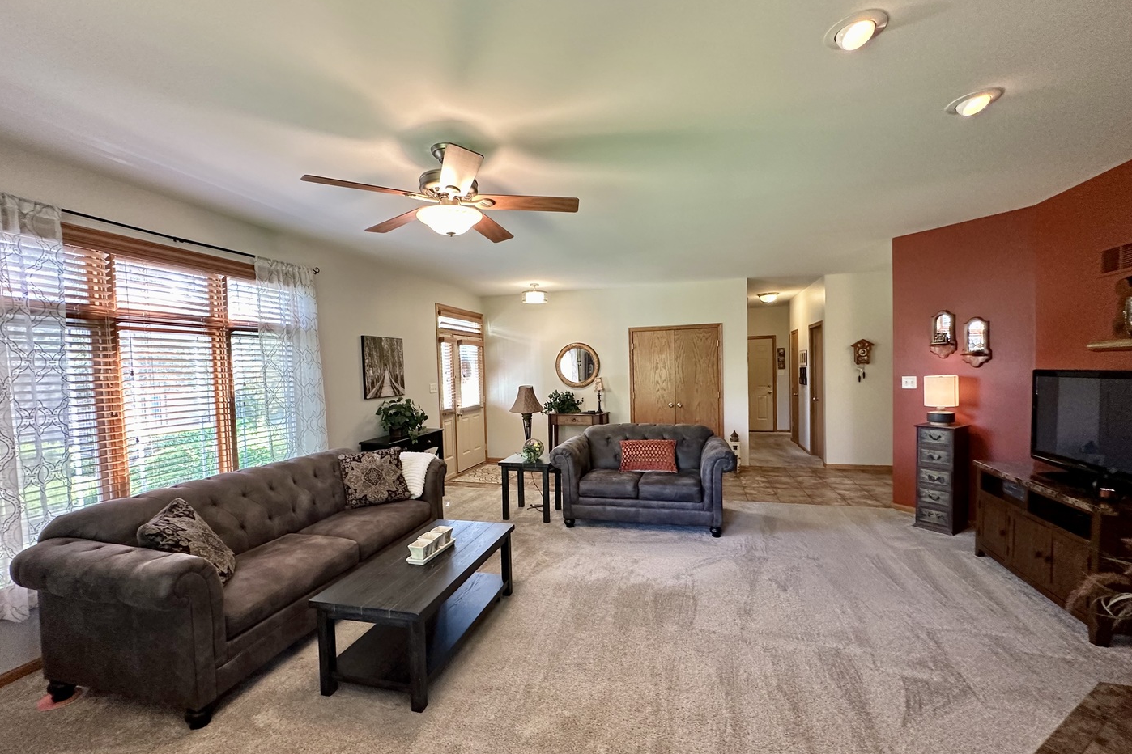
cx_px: 565
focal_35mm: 15
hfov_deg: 100.4
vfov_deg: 77.3
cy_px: 388
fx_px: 472
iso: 320
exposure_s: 1/60
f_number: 2.2
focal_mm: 2.22
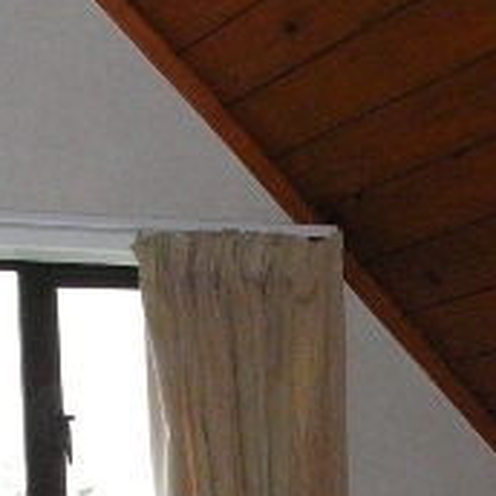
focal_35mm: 115
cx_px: -55
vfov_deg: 14.7
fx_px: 1864
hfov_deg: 14.8
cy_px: 594
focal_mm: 5.2
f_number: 2.8
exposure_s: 1/400
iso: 400
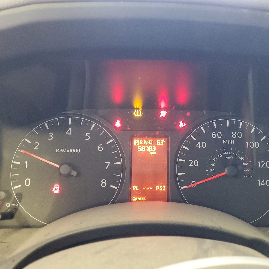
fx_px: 273
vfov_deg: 52.5
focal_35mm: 31
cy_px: 134
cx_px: 153
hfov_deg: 52.4
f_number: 1.5
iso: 297
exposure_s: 1/20
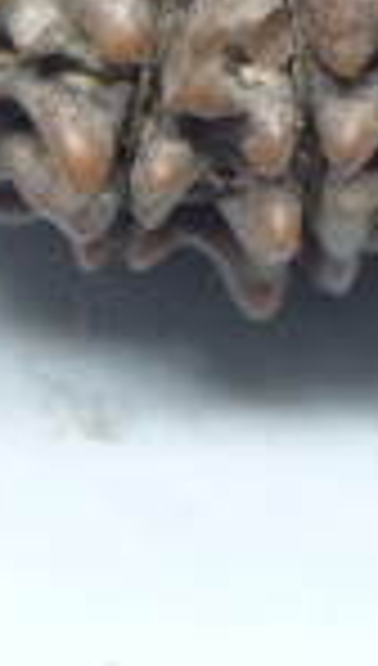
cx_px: 230
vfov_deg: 6.9
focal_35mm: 310
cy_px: -274
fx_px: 5486
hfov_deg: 3.9
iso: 800
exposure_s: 1/100
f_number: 4.4
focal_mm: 11.9
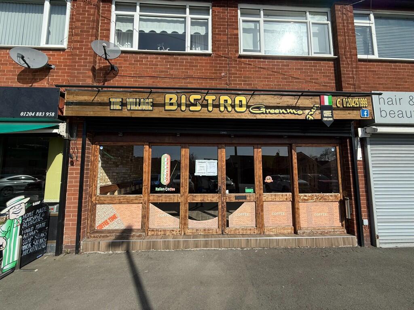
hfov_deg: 102.1
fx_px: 167
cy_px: 155
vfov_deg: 85.7
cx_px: 207
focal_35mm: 14
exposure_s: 1/1464
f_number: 2.2
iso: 50
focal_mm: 2.22
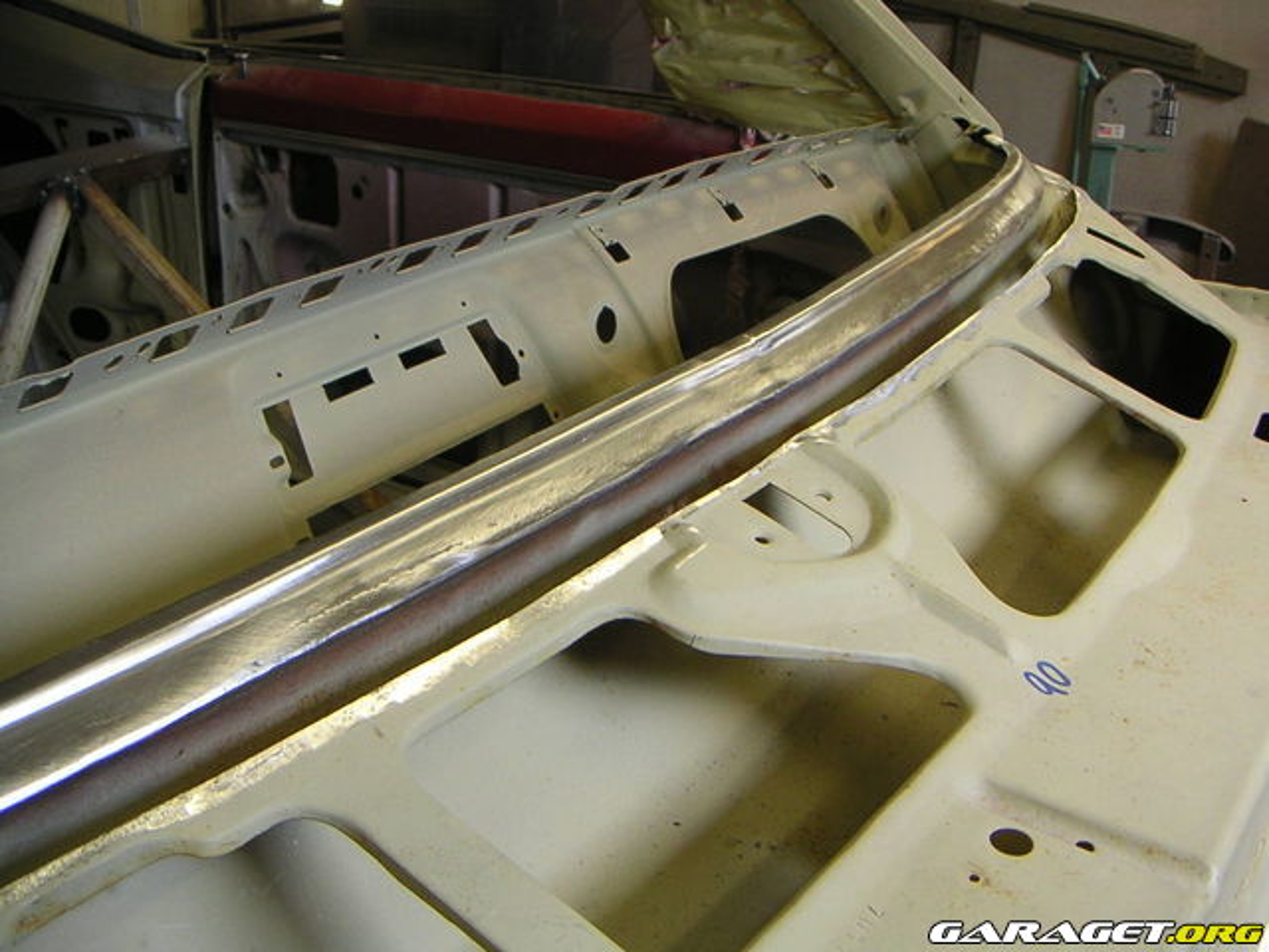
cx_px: 634
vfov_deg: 36.0
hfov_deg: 46.8
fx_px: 1466
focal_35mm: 40
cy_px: 476
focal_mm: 5.3
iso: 80
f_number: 2.9
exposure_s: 1/45
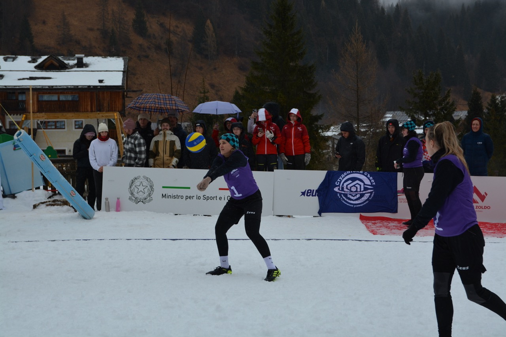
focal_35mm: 60
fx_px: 843
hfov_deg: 33.4
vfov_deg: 22.6
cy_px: 168
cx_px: 253
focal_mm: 40
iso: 400
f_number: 4.5
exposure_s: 1/1250
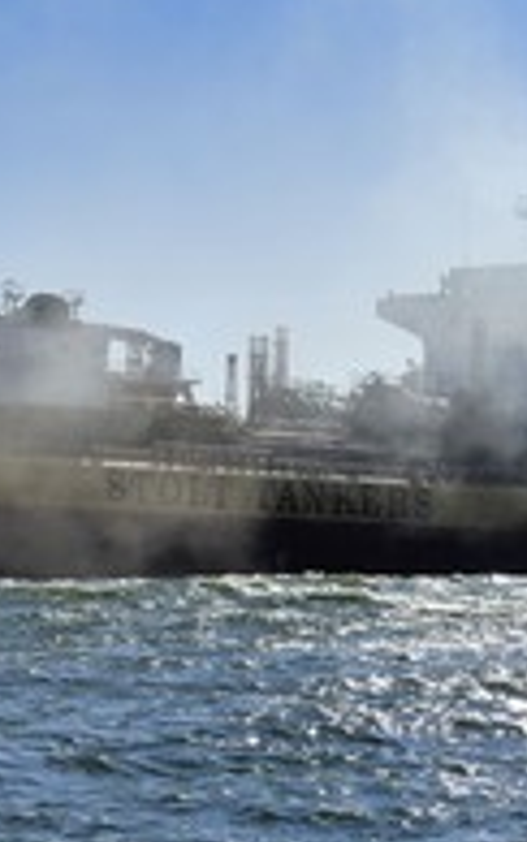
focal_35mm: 180
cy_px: 272
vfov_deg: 11.6
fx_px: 4133
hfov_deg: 7.3
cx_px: -60
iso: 200
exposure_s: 1/640
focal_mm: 82
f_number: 11
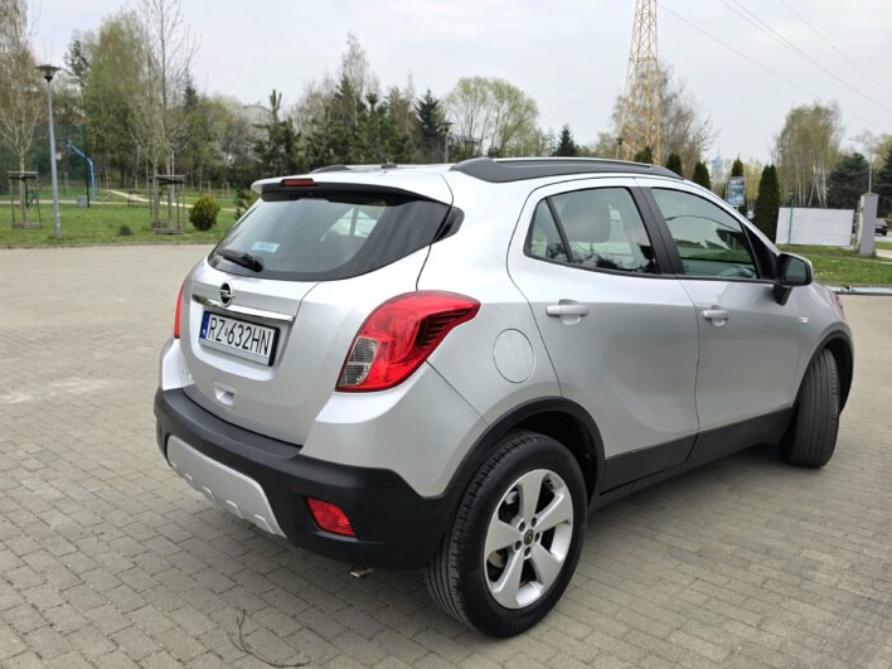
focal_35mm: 26
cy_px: 334
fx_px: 670
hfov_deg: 67.3
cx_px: 456
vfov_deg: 53.1
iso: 64
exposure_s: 1/3333
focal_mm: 6.5
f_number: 1.4
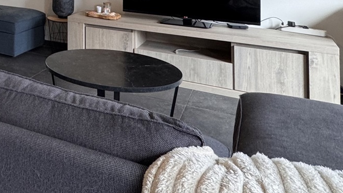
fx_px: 400
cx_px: -31
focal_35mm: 44
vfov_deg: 23.5
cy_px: -67
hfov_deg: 38.6
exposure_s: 1/100
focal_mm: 2.22
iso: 160
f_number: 2.2
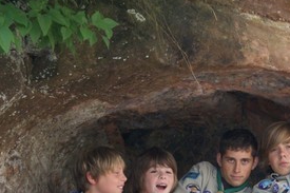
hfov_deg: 8.4
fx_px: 1972
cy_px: 217
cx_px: 302
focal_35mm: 245
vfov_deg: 5.6
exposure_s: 1/125
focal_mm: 70
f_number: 5.6
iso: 250
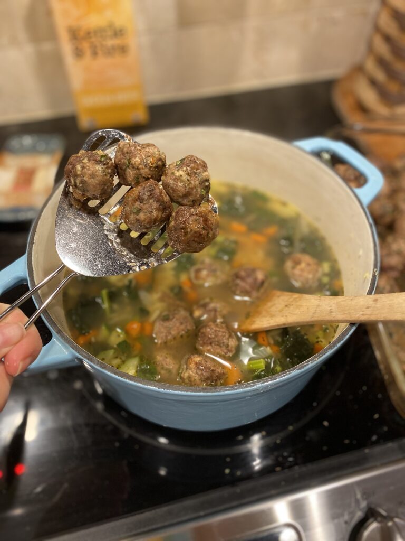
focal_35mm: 26
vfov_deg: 67.3
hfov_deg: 53.1
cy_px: 270
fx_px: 406
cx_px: 202
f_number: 1.8
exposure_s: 1/60
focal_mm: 4.25
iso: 200
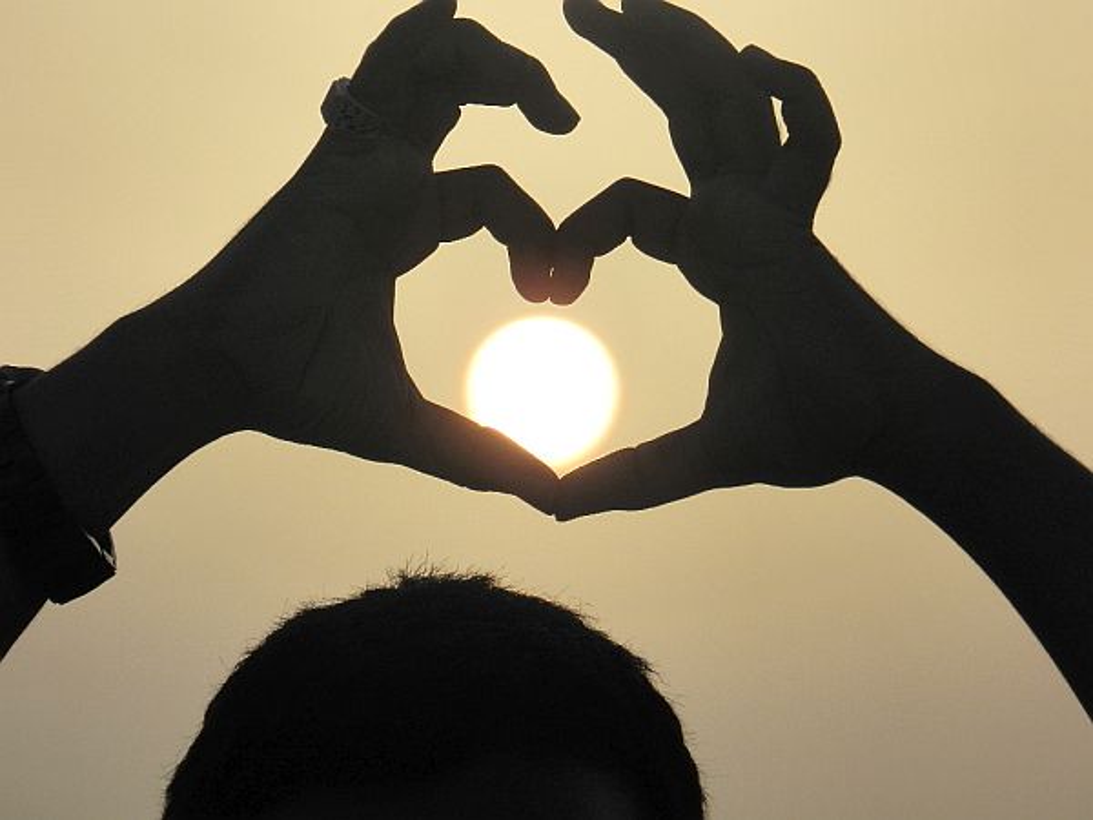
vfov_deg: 3.4
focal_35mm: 435
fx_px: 13735
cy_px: 410
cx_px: 546
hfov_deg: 4.6
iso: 160
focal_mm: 77.3
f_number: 5.6
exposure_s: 1/1500
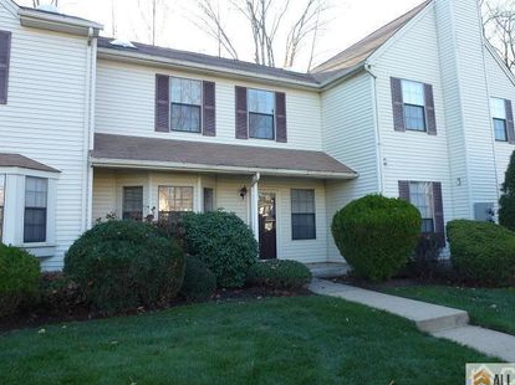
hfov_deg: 61.6
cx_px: 279
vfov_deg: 48.1
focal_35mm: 29
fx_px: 431
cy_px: 172
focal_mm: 4.3
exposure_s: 1/60
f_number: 4.5
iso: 100
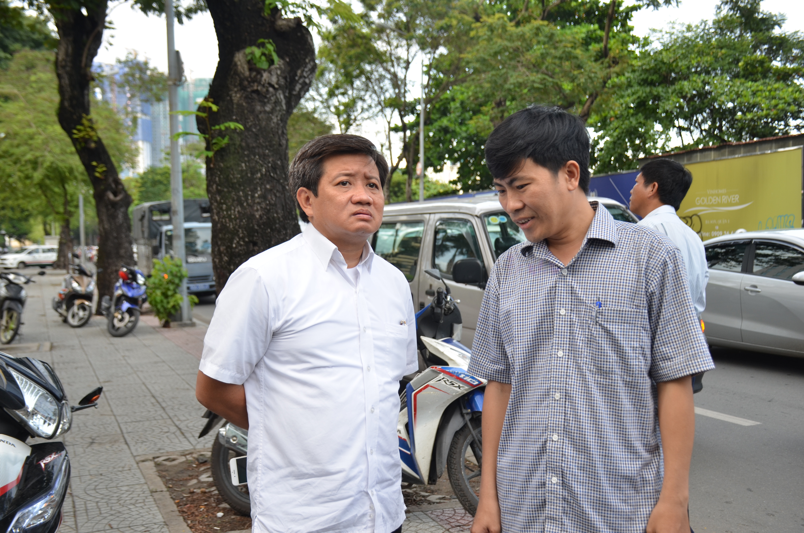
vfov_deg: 34.1
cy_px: 266
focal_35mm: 39
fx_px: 869
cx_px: 402
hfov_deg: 49.6
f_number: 4
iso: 200
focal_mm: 26
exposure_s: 1/200
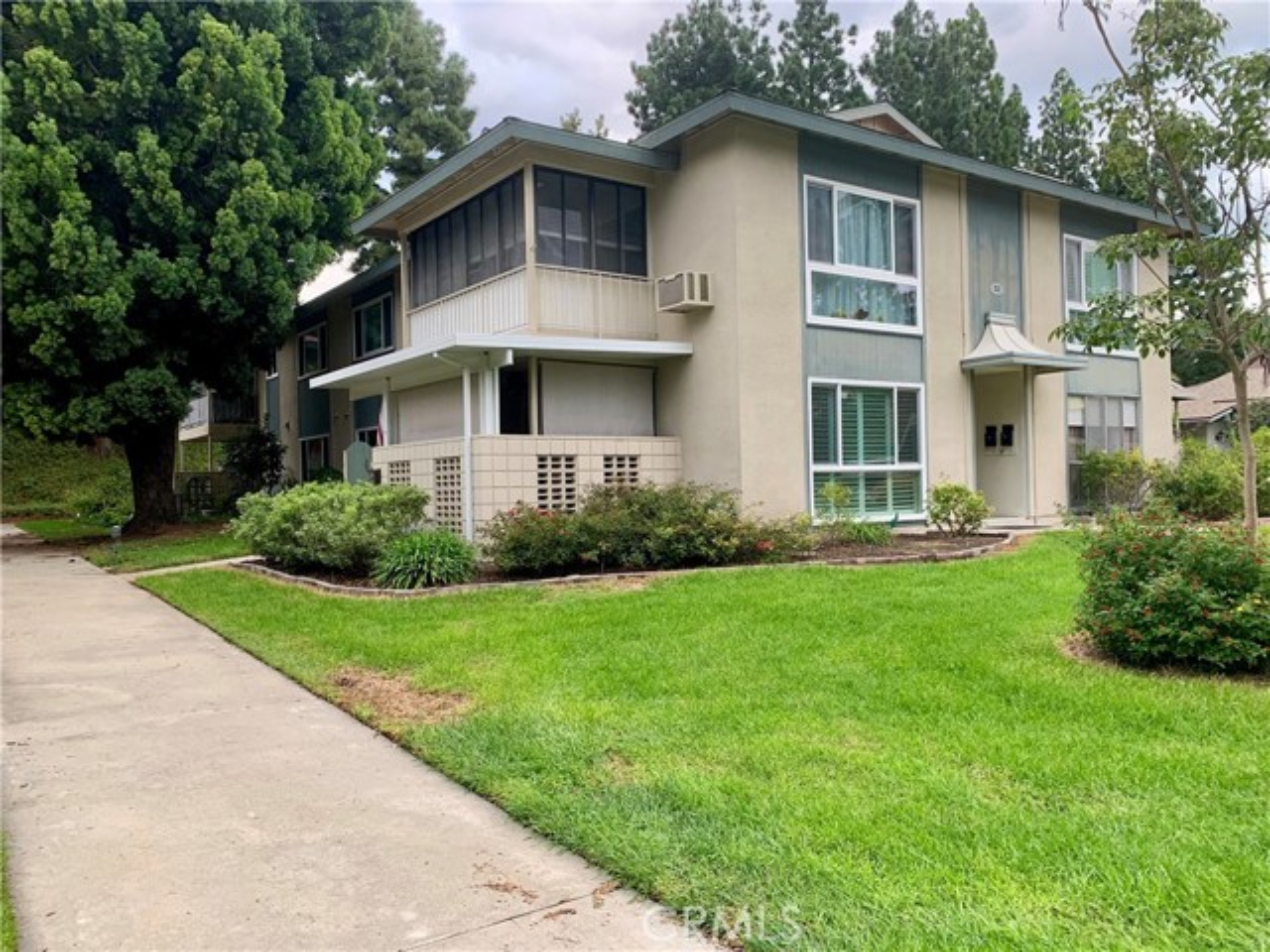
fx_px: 954
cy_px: 476
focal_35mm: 26
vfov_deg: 53.1
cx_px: 635
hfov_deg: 67.3
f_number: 1.8
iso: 80
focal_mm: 4.25
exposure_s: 1/121
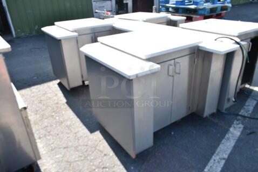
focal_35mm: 27
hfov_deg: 67.3
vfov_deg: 48.1
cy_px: 86
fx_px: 194
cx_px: 129
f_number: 6.3
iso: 100
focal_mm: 18
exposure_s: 1/160
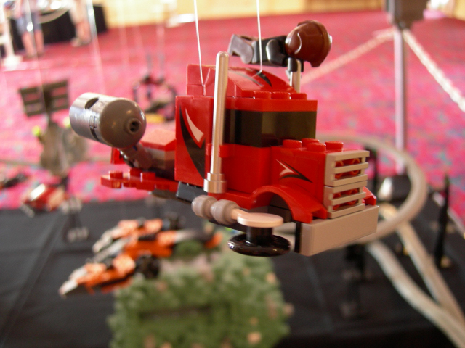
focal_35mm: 36
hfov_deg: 51.4
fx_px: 484
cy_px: 174
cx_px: 232
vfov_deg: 39.7
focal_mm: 7.5
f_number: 2.7
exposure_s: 1/3.6
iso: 200
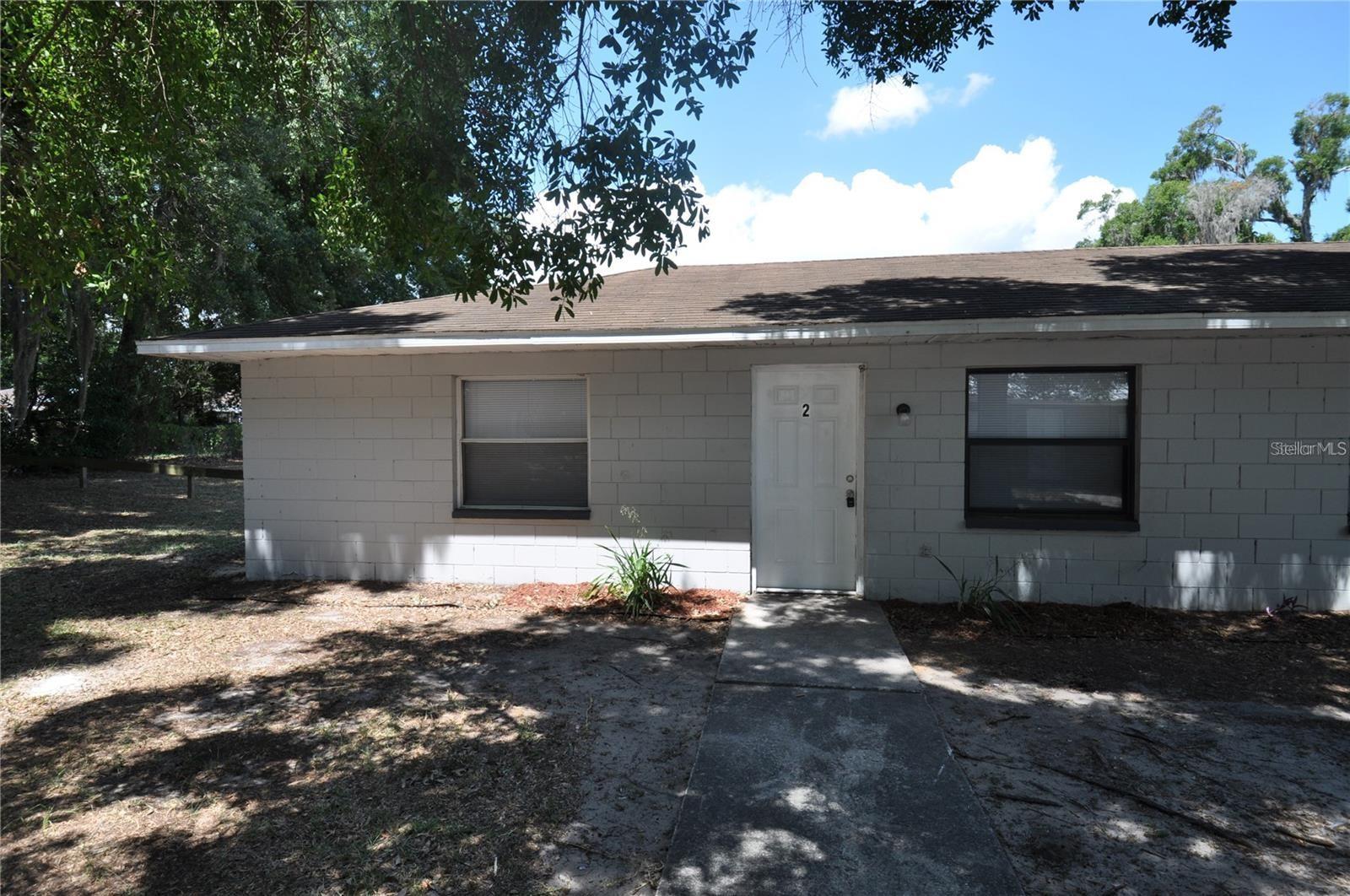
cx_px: 675
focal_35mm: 20
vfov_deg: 63.1
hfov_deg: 85.5
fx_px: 730
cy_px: 448
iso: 200
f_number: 7.1
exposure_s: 1/200
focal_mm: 13
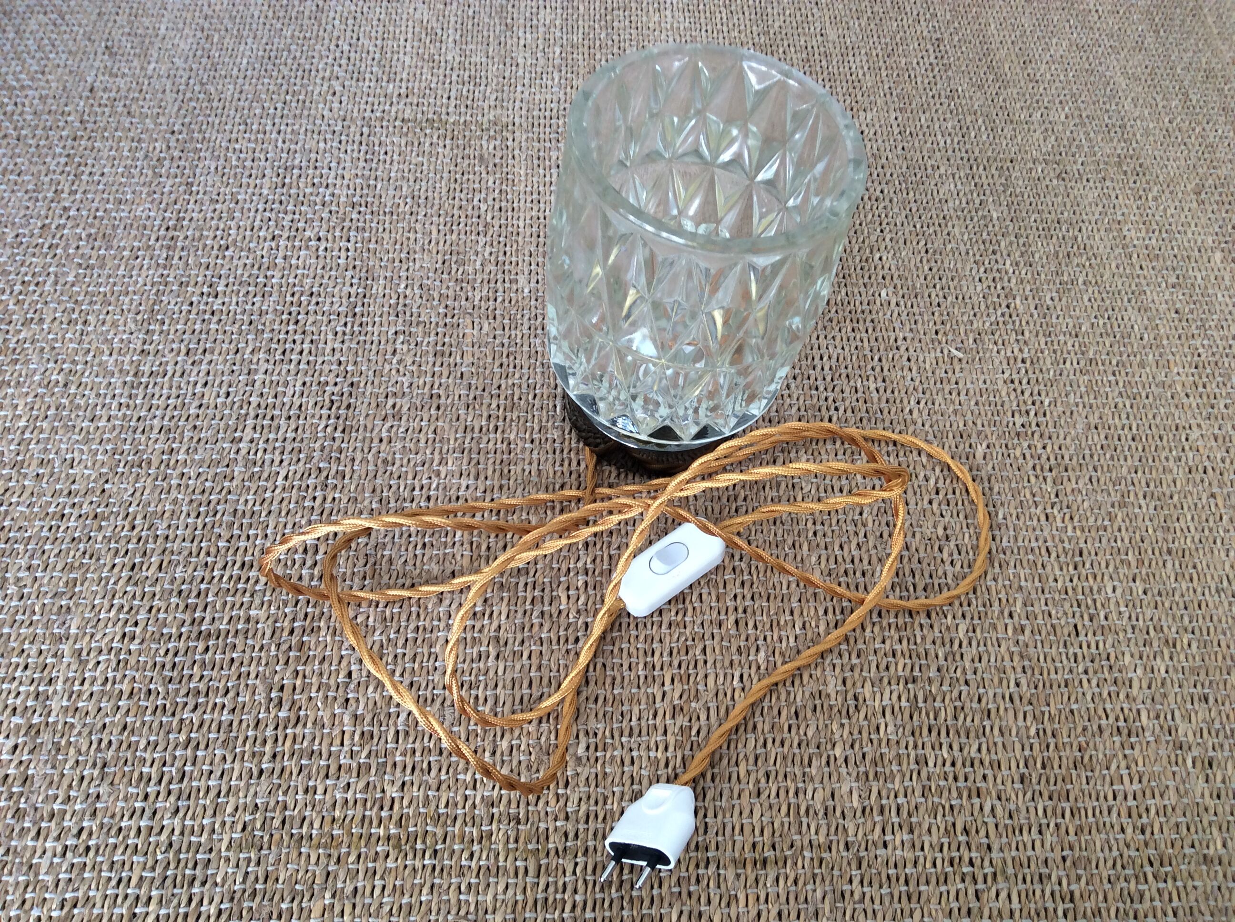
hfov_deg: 56.9
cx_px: 618
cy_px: 461
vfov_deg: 44.1
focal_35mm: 32
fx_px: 1140
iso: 40
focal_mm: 3.3
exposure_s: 1/25
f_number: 2.4
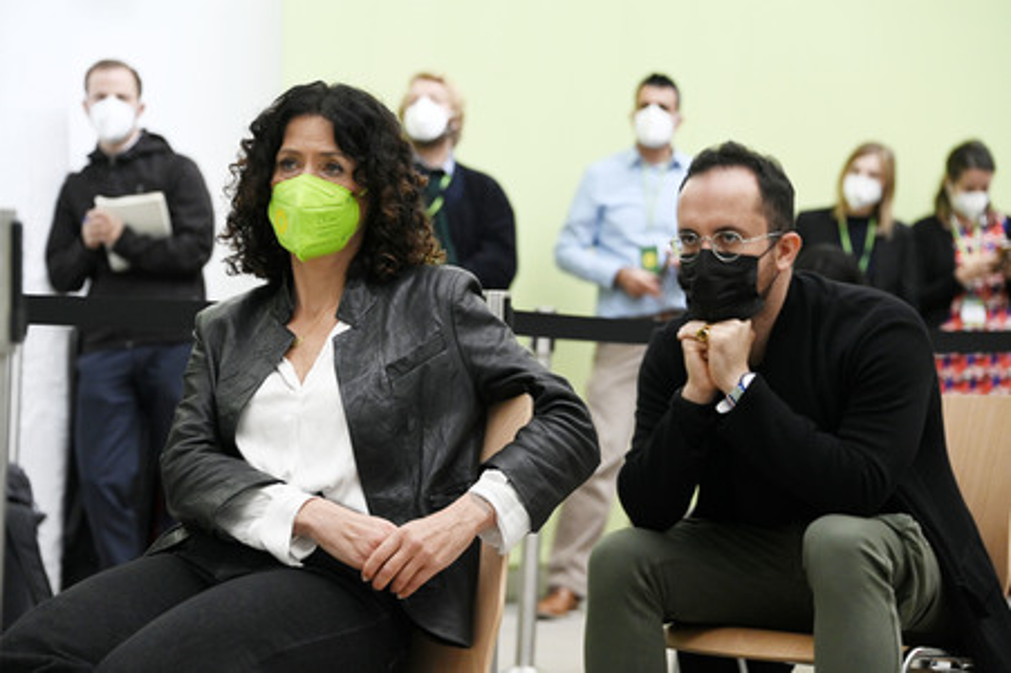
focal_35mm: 122
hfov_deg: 16.8
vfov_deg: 11.2
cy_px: 336
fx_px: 3424
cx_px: 506
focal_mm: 122
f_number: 5.6
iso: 4000
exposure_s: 1/320
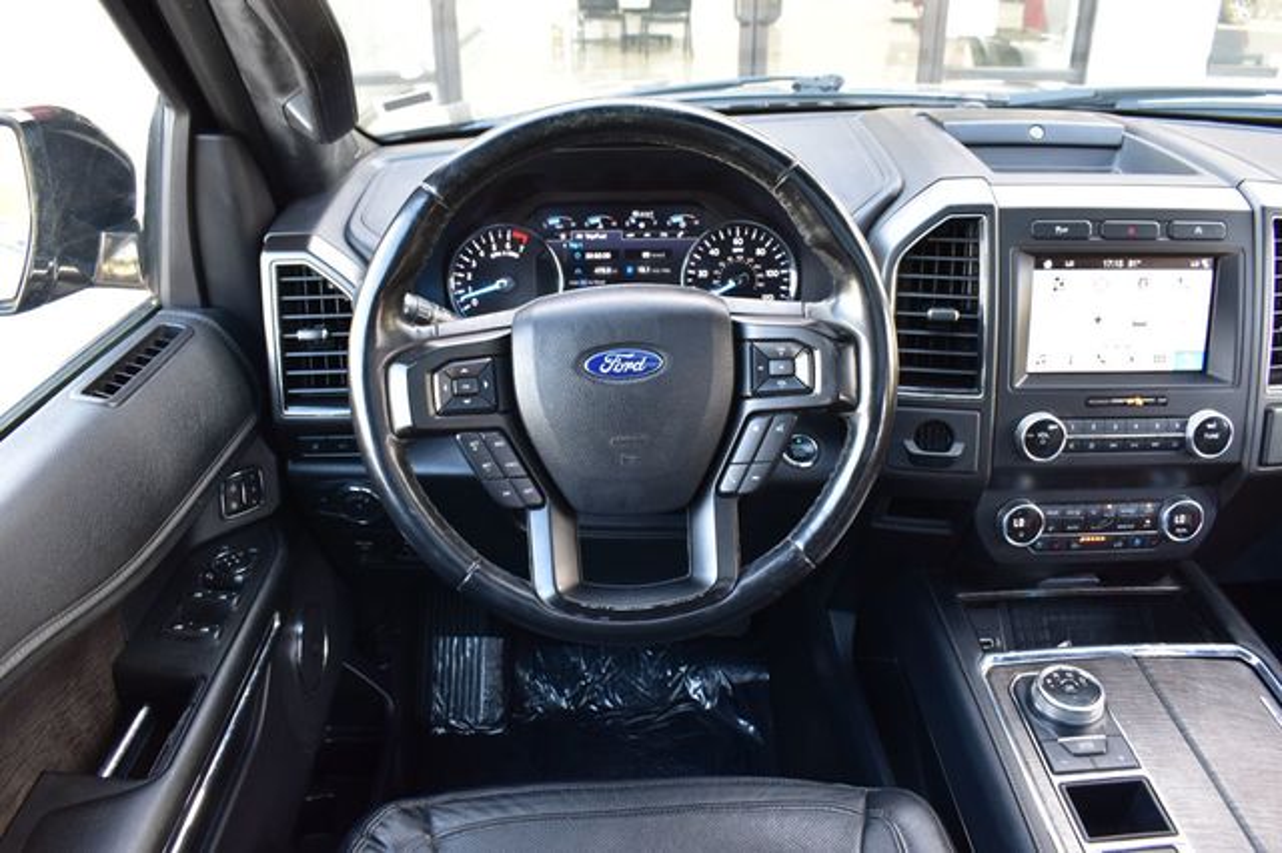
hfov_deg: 67.4
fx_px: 961
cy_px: 426
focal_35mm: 27
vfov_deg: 47.9
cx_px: 641
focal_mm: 18
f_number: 6.3
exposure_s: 1/15
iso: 500
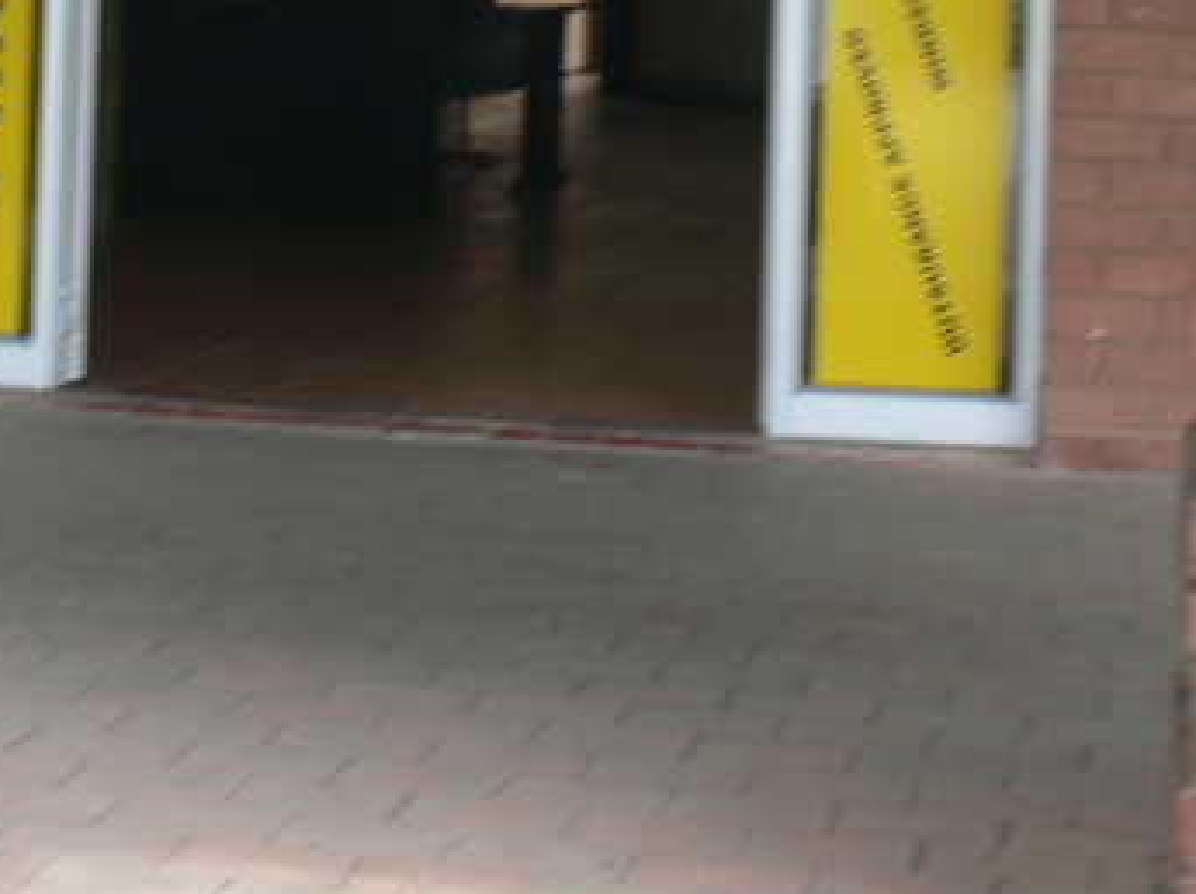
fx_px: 3590
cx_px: 364
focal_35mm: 104
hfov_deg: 18.8
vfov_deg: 13.5
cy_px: -392
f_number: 4
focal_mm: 7.4
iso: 80
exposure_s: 1/60
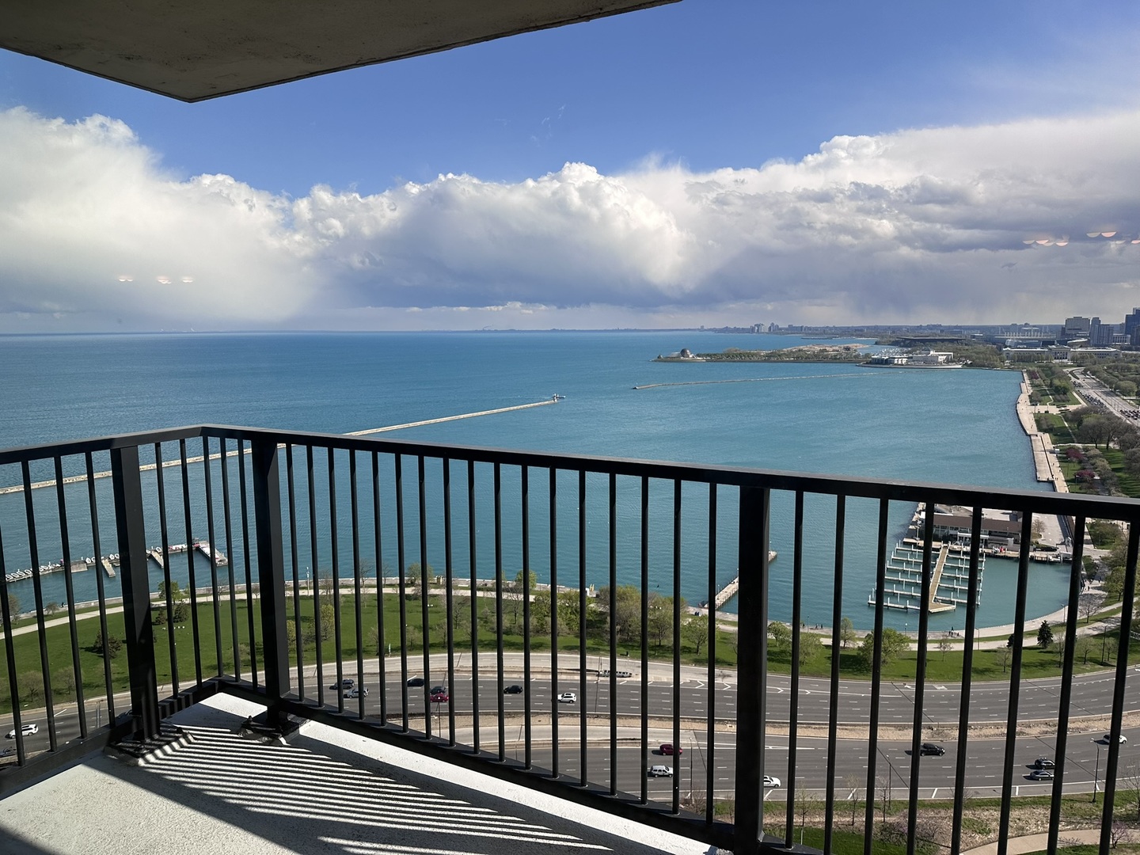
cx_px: 570
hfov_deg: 71.6
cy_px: 428
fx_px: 790
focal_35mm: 24
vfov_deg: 56.8
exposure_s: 1/4184
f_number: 1.78
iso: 80
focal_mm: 6.86
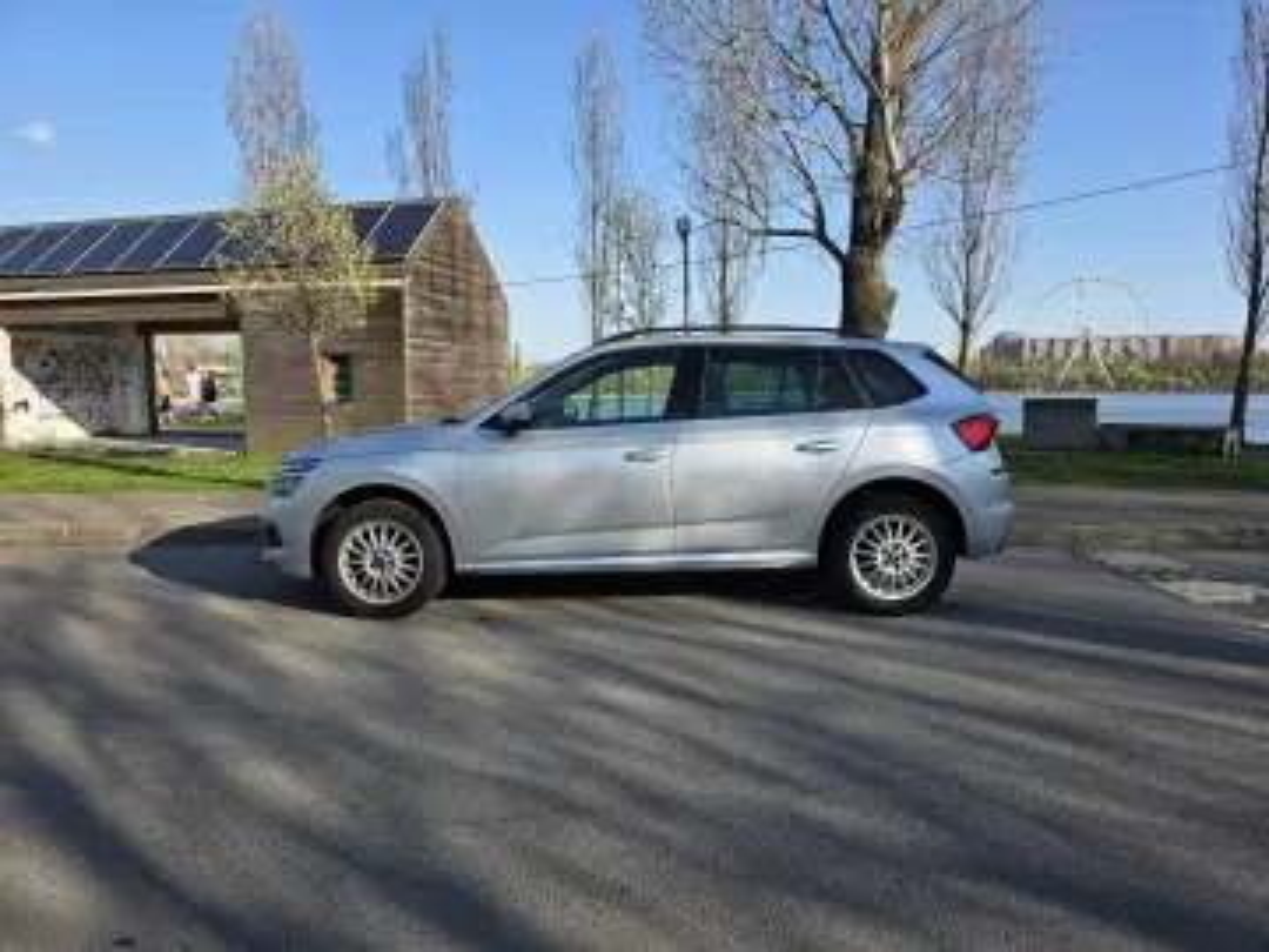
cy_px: 476
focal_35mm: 23
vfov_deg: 58.9
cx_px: 634
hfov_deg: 73.9
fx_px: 843
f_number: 1.7
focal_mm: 6.3
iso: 80
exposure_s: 1/3203
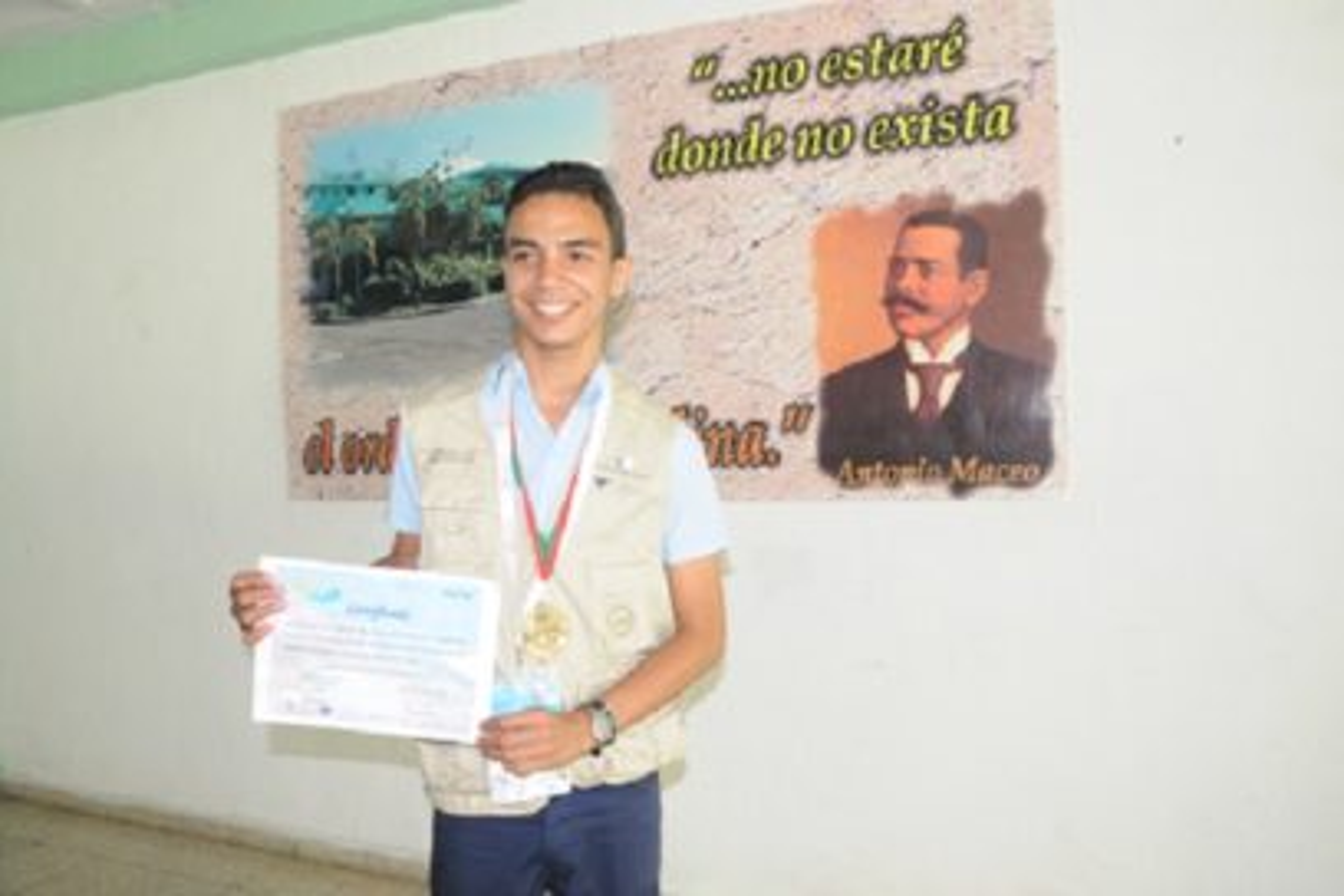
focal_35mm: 27
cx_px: 672
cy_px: 448
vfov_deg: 47.9
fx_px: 1008
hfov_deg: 67.4
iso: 2000
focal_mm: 18
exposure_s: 1/60
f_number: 5.6
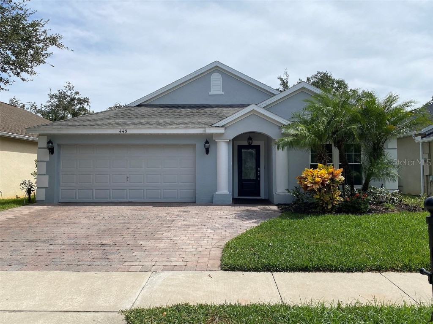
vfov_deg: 53.1
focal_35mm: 26
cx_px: 216
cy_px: 162
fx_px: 325
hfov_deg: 67.3
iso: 32
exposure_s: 1/4444
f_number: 1.8
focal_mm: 4.25
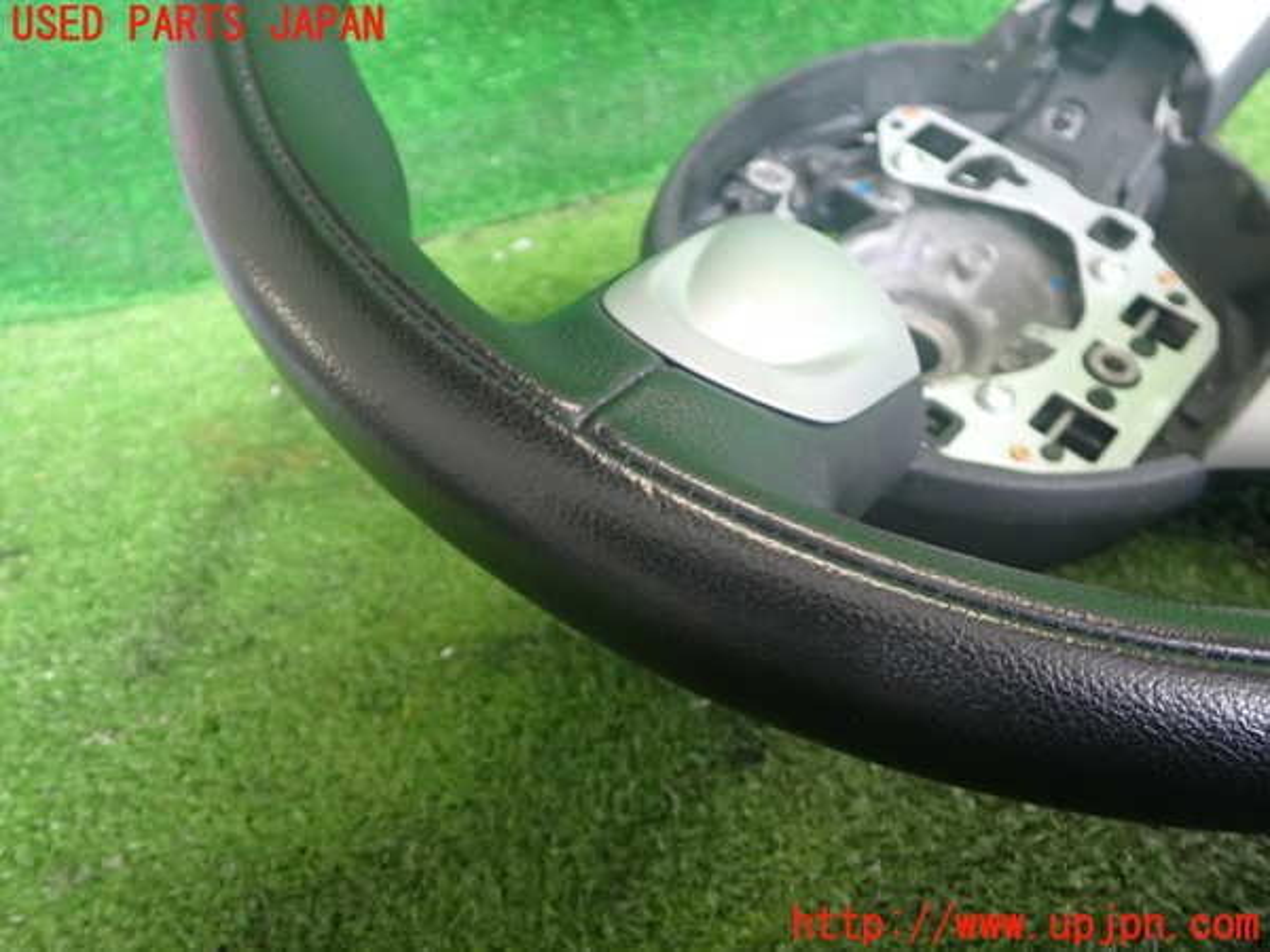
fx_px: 1101
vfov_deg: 46.8
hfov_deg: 60.0
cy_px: 476
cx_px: 635
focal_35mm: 30
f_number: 2.3
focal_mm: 5.4
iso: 200
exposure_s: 1/30
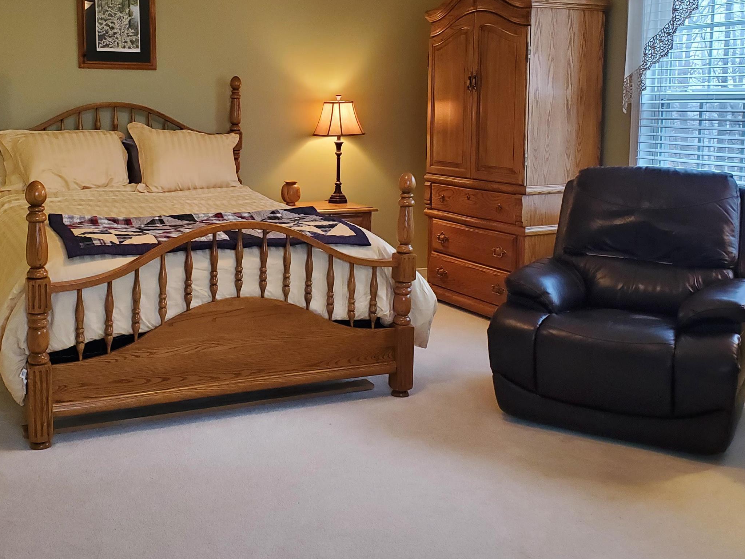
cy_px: 185
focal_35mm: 39
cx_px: 282
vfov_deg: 36.4
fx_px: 839
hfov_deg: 47.5
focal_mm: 4.3
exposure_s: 1/40
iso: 320
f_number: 2.4
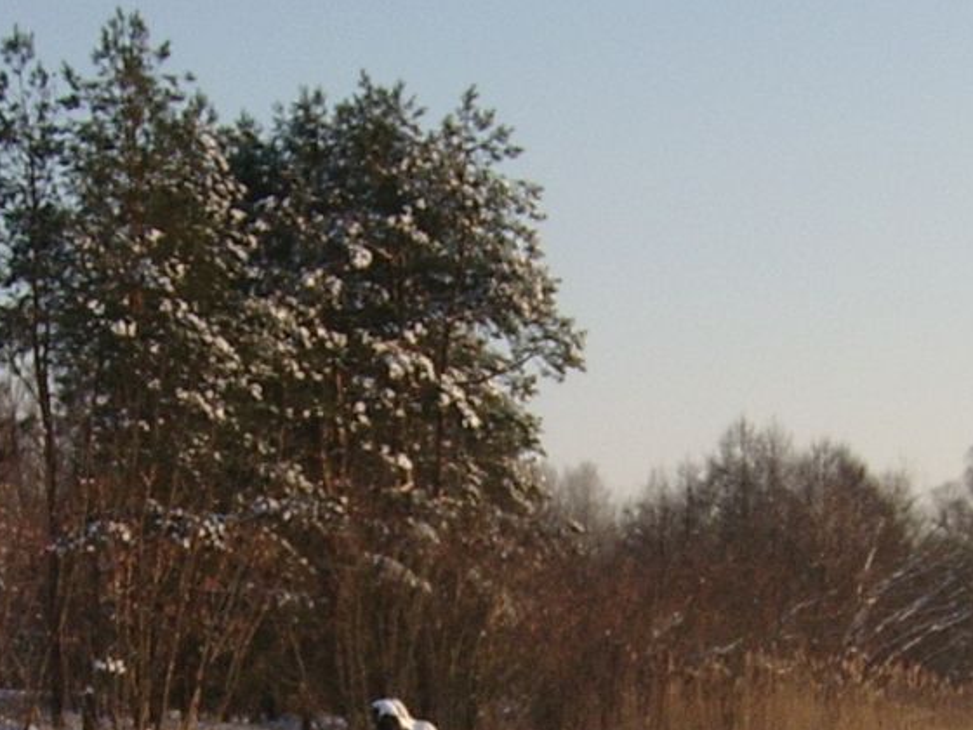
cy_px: 874
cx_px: 393
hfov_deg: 16.4
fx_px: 3373
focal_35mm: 120
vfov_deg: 12.1
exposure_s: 1/250
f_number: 5.8
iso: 50
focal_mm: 5.95
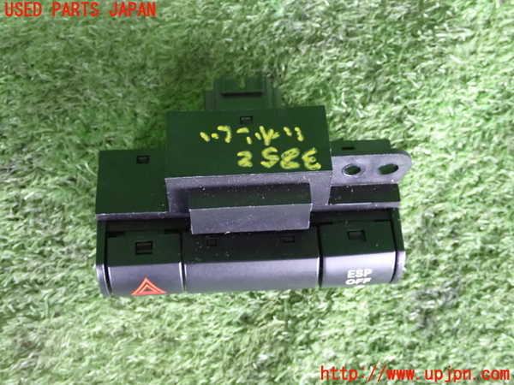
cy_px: 192
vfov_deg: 29.1
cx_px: 257
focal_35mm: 50
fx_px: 742
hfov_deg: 38.2
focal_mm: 9.01
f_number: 3.2
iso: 1250
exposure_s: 1/25
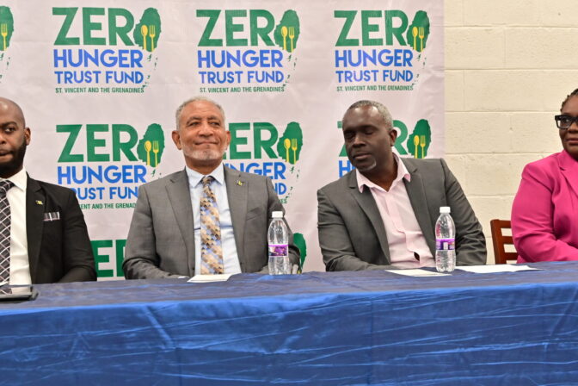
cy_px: 193
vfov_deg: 30.5
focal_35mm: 44
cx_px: 289
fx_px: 706
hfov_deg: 44.5
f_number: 5
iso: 1000
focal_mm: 44
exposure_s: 1/125
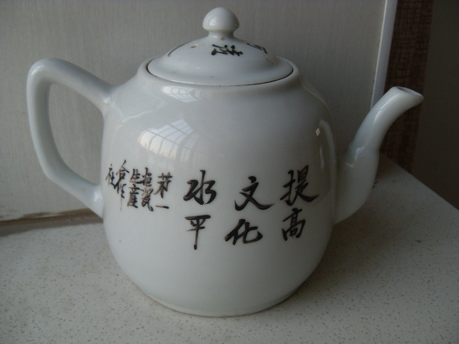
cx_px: 230
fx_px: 464
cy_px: 172
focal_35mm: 35
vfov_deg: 40.7
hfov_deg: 52.6
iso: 100
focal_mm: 6.3
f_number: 2.8
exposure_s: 1/60
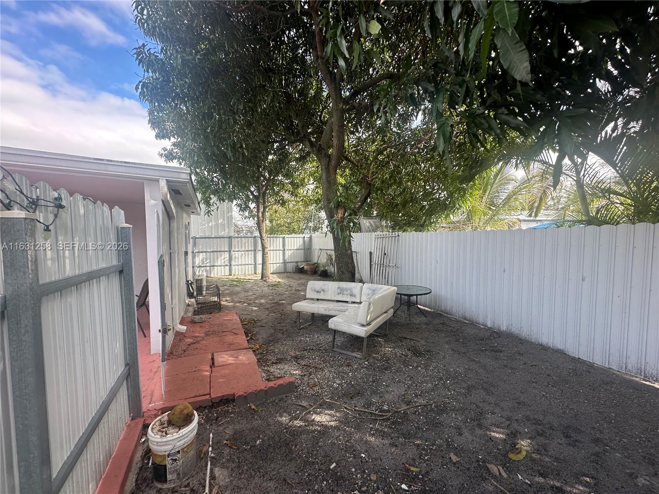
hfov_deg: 102.1
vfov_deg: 85.7
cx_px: 330
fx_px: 267
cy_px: 247
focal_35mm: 14
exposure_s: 1/292
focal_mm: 2.22
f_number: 2.2
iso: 40
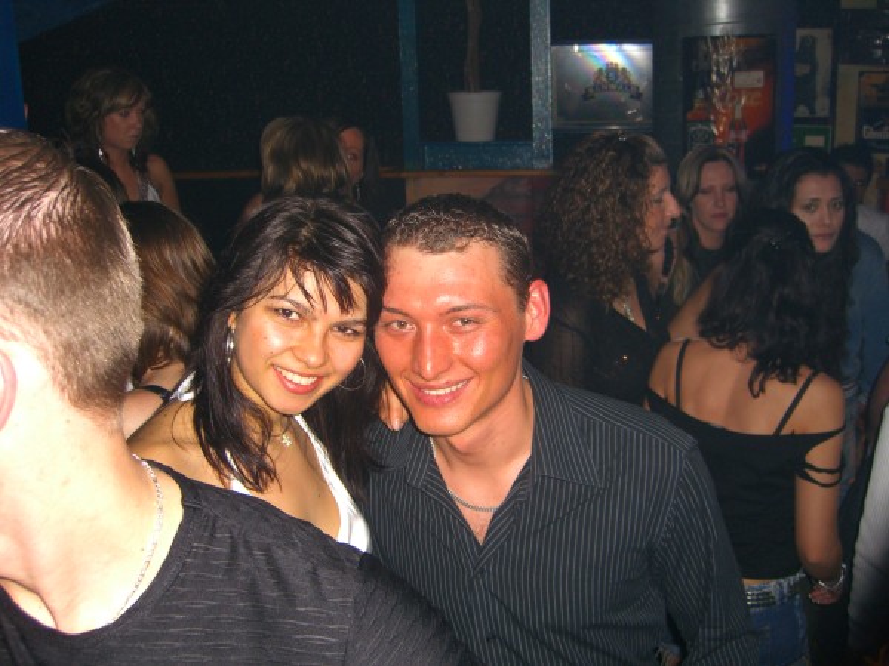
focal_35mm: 38
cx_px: 444
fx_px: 976
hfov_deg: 49.0
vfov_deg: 37.7
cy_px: 333
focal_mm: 7.9
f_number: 2.8
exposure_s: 1/60
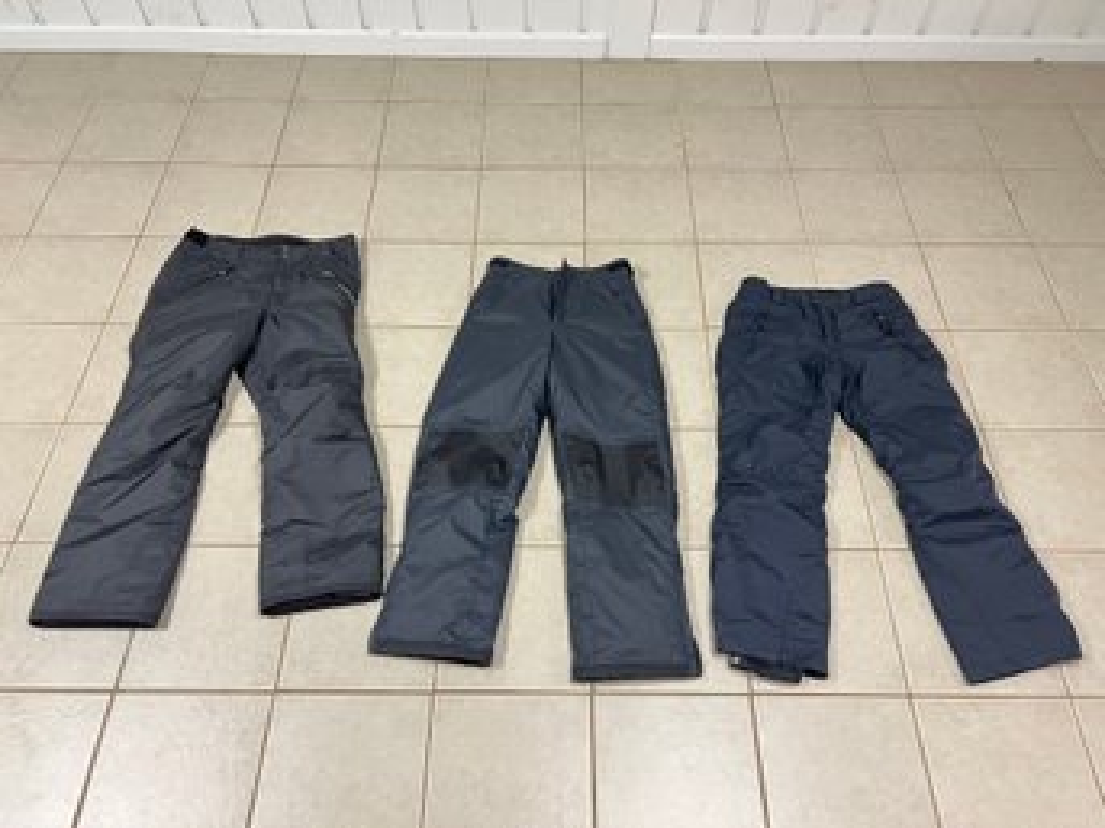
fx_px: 830
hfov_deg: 67.3
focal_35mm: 26
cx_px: 552
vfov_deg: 53.0
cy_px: 414
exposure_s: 1/60
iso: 250
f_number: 1.5
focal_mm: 5.7
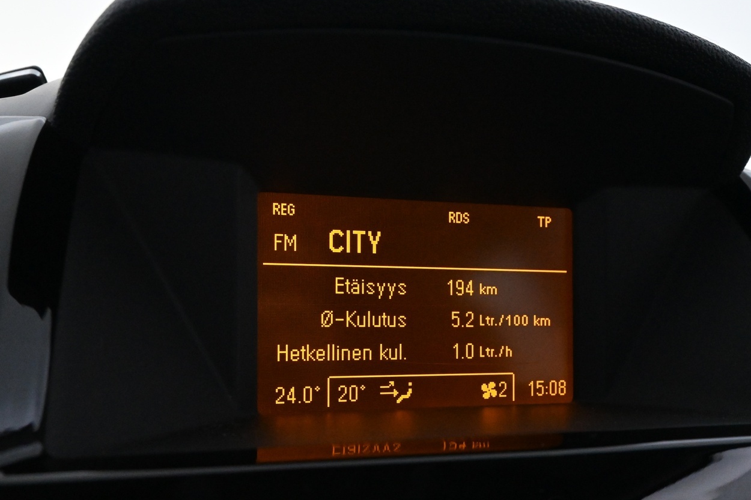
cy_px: 316
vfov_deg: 37.6
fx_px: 730
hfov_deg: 54.4
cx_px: 410
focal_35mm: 35
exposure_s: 1/60
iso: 5000
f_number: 6.3
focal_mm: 18
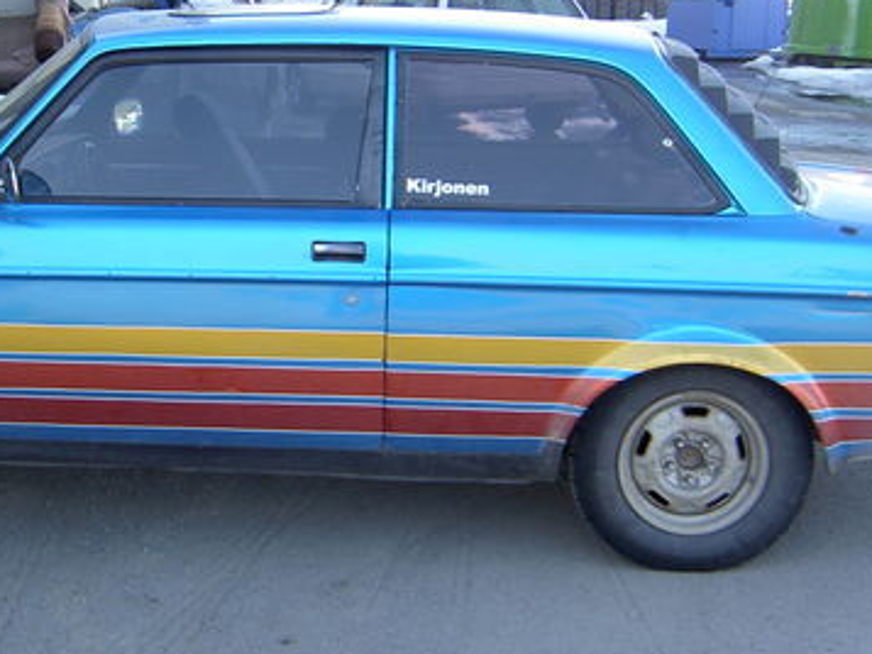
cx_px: 261
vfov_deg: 24.0
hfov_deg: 31.3
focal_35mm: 61
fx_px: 1537
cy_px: 320
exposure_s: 1/100
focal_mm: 5.6
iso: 50
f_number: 2.8
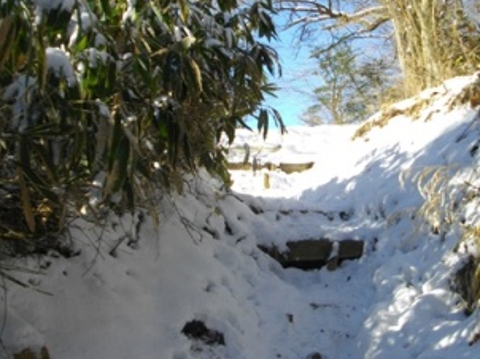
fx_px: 734
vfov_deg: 27.3
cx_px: 326
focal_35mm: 53
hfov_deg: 35.8
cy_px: 118
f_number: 2.9
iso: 100
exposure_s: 1/640
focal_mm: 5.7
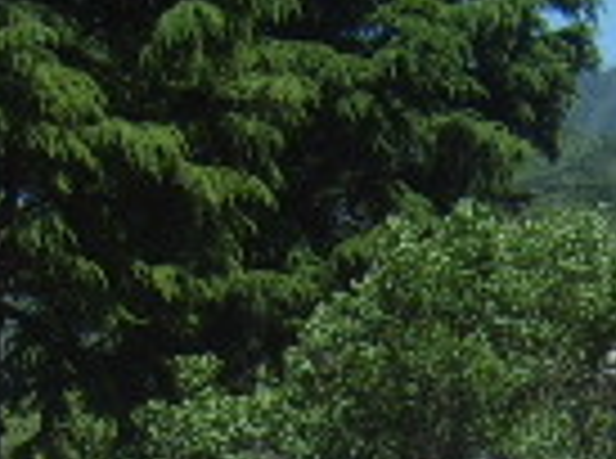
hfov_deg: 12.1
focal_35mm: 164
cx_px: 274
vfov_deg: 8.6
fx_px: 2911
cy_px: 878
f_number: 5.8
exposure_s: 1/350
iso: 50
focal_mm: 5.8
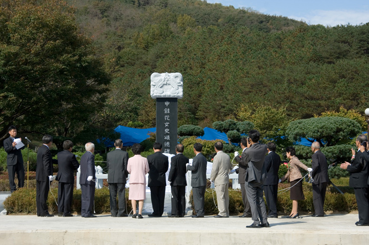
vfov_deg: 18.1
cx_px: 184
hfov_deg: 27.0
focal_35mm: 75
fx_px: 768
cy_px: 122
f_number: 7.1
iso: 100
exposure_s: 1/250
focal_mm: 50
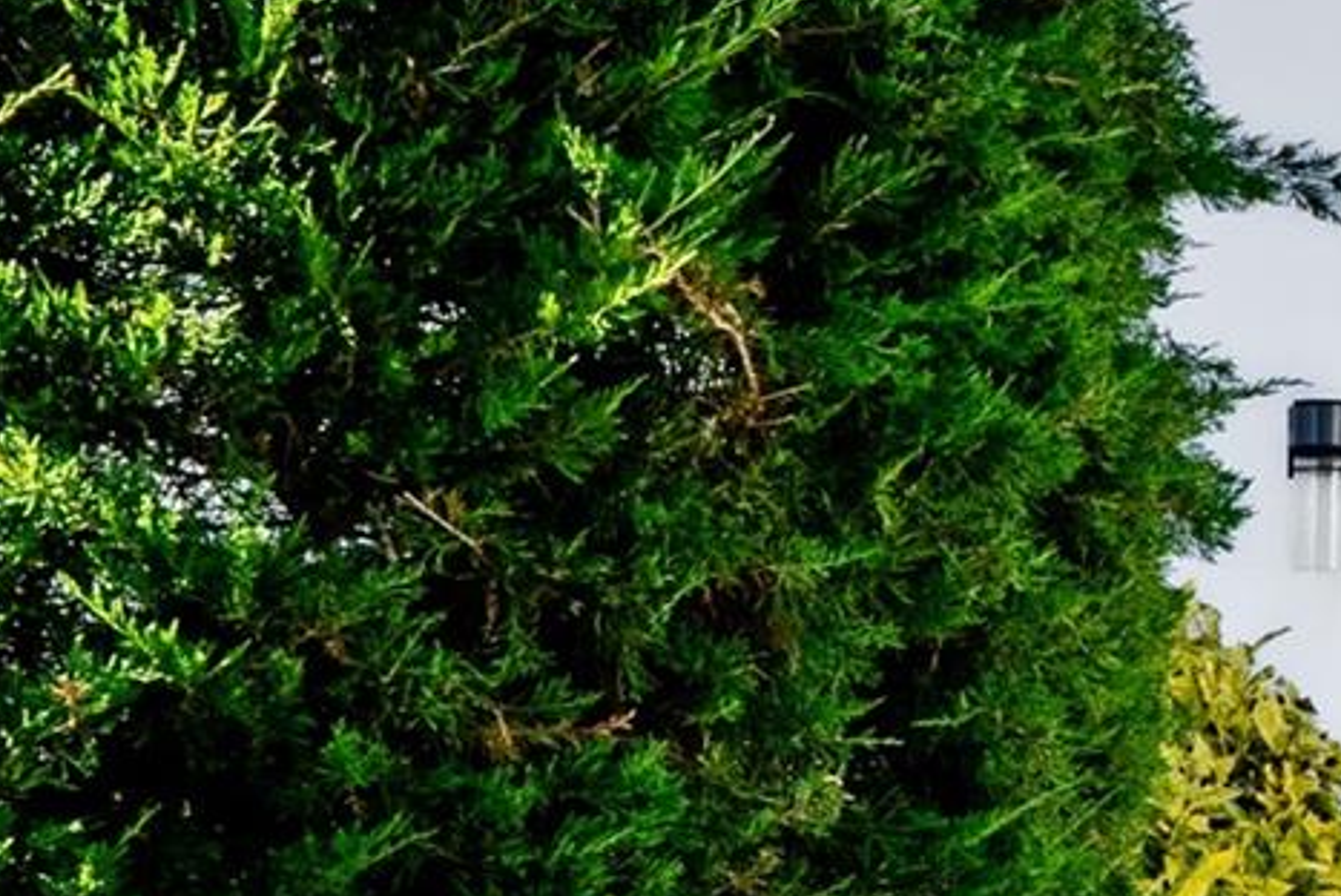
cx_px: 2366
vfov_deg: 14.8
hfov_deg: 18.0
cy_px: 633
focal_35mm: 92
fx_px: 3429
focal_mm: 14
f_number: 11
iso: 100
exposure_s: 1/250
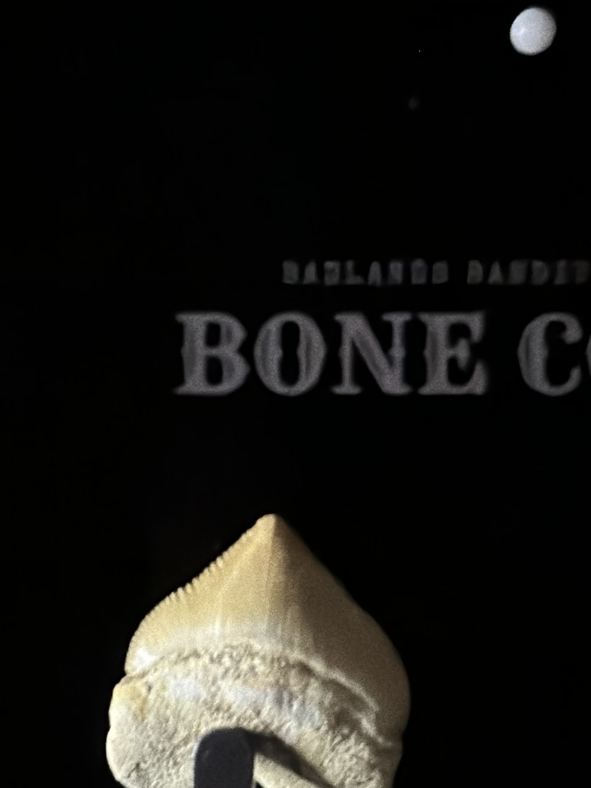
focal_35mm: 93
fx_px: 2117
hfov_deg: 15.9
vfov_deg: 21.1
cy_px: 476
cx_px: 260
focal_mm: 6.86
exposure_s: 1/15
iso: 8000
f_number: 1.78
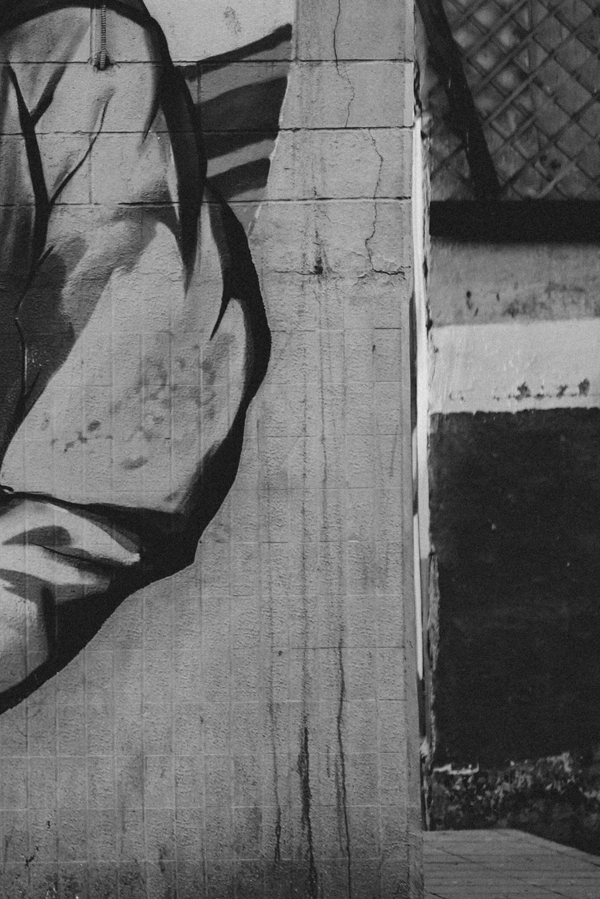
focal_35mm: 240
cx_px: -166
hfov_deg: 5.7
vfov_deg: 8.6
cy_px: 585
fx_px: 5998
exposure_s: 1/640
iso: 100
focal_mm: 85
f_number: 2.2
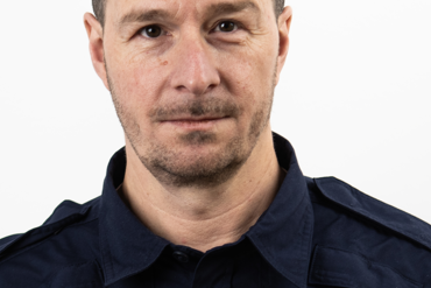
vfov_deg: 8.5
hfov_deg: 12.7
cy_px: 210
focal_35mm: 162
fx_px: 1940
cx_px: 221
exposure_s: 1/50
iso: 100
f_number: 2.8
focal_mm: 40
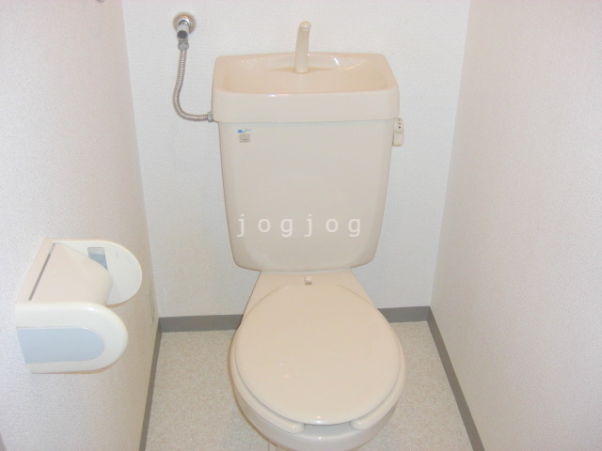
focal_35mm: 38
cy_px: 226
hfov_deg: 49.0
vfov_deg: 37.7
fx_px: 661
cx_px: 301
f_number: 2.8
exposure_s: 1/60
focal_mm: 7.9
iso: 200
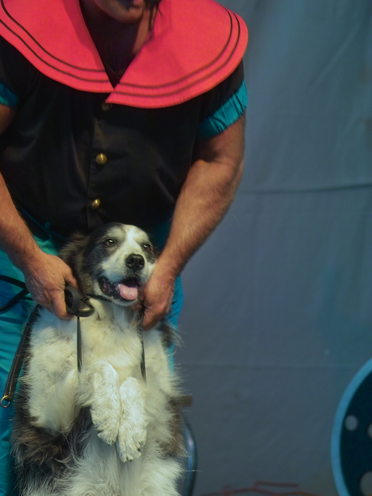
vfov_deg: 7.4
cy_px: 315
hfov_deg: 5.5
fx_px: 3855
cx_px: 159
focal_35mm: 269
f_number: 2.8
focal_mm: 105
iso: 400
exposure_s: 1/45
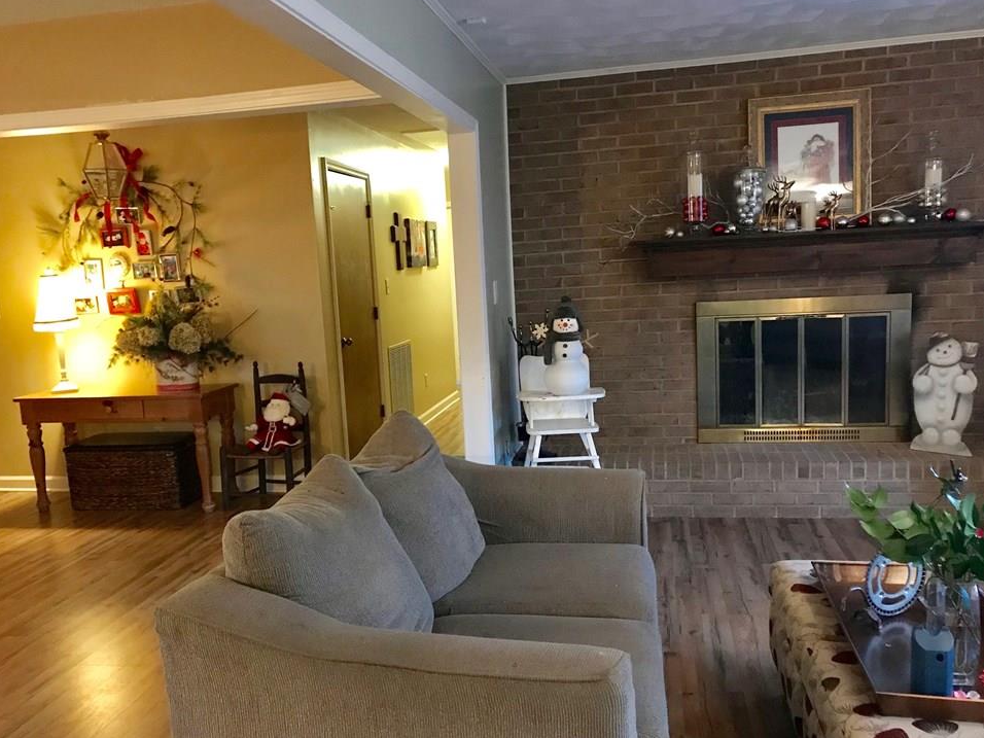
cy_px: 379
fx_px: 853
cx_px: 472
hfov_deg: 59.9
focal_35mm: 30
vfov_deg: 46.8
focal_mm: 3.99
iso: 100
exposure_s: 1/4
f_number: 1.8
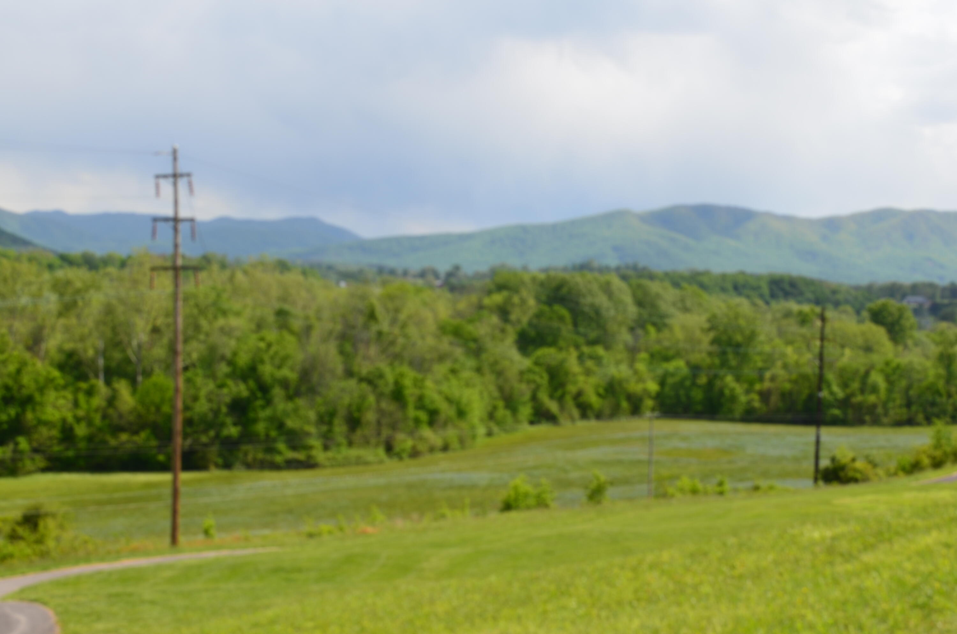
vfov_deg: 20.1
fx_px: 1791
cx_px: 478
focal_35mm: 68
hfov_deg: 29.9
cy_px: 317
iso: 125
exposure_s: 1/125
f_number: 11
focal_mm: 45
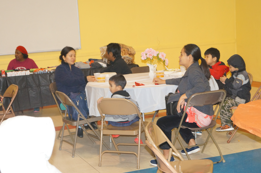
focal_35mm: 68
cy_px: 86
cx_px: 130
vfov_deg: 20.1
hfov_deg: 29.9
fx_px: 489
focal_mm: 45
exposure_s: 1/160
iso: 1250
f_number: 5.6
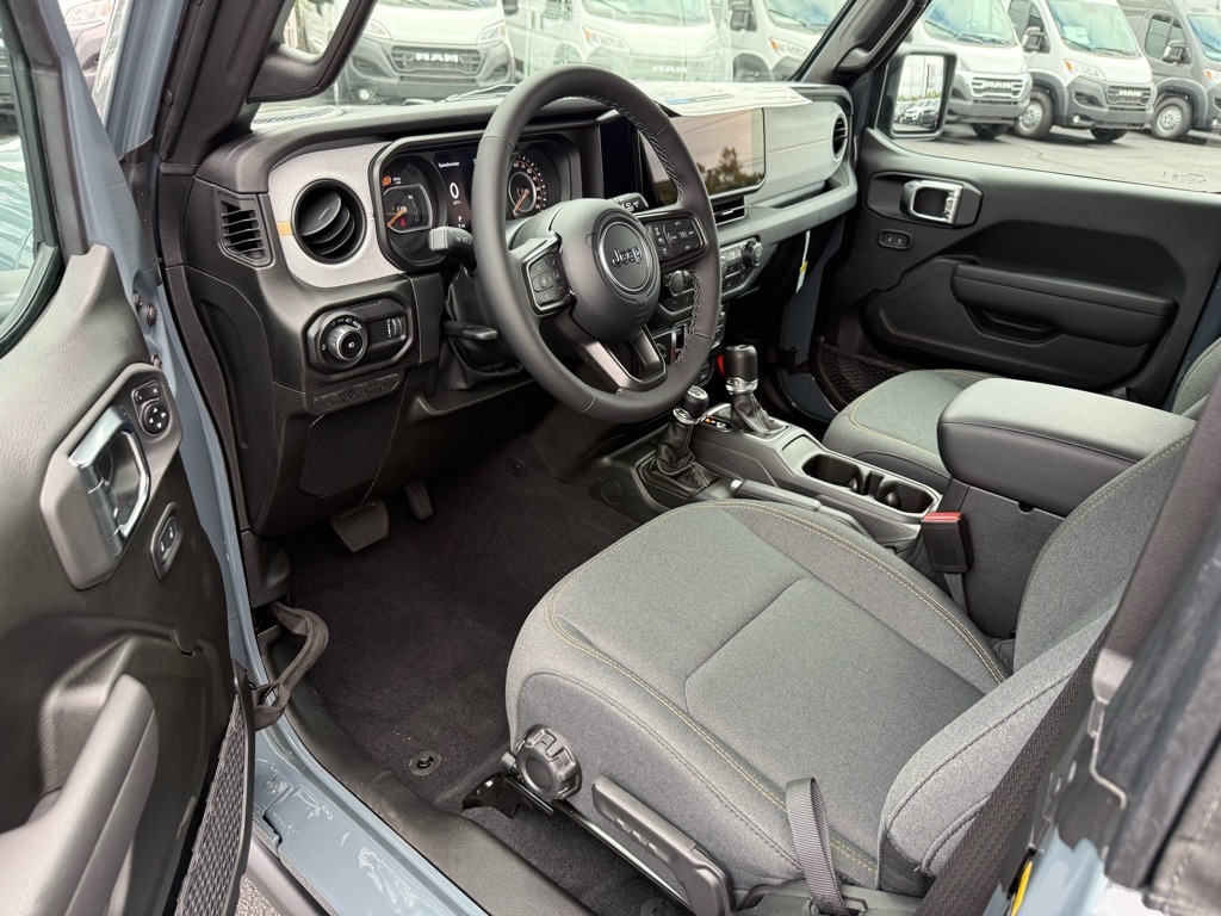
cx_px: 610
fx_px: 847
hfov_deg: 71.6
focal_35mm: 24
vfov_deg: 56.8
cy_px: 458
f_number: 1.78
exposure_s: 1/160
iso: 160
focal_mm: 6.76
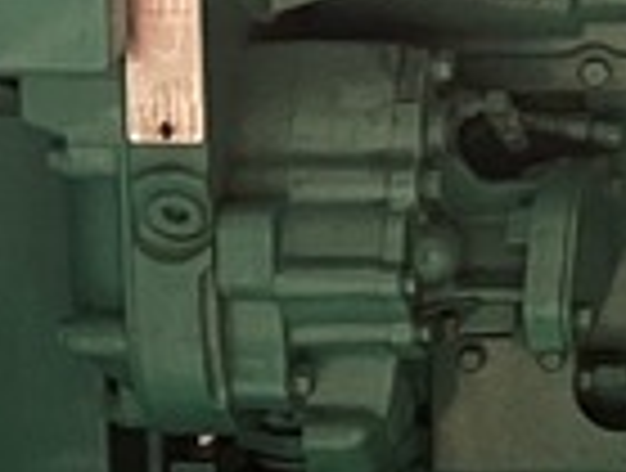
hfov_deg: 9.6
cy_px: -387
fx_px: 3463
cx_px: 1257
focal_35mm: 191
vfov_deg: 7.6
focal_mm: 5.1
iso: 800
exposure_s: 1/30
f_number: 1.6
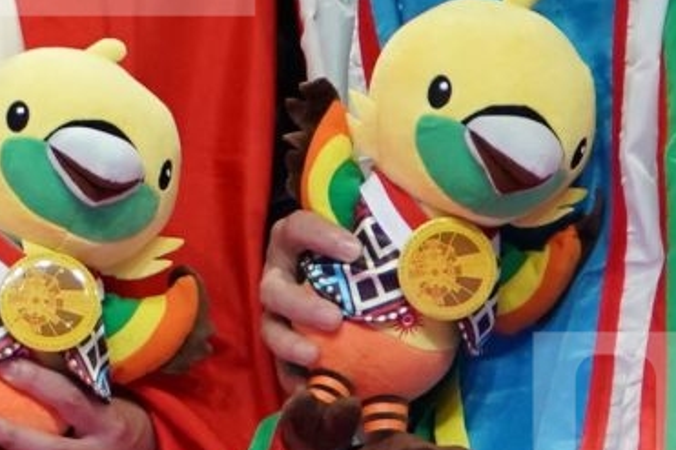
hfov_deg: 1.8
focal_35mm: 1126
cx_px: -532
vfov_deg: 1.2
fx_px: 21133
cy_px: -149
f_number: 4
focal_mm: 155
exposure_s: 1/500
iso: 2000
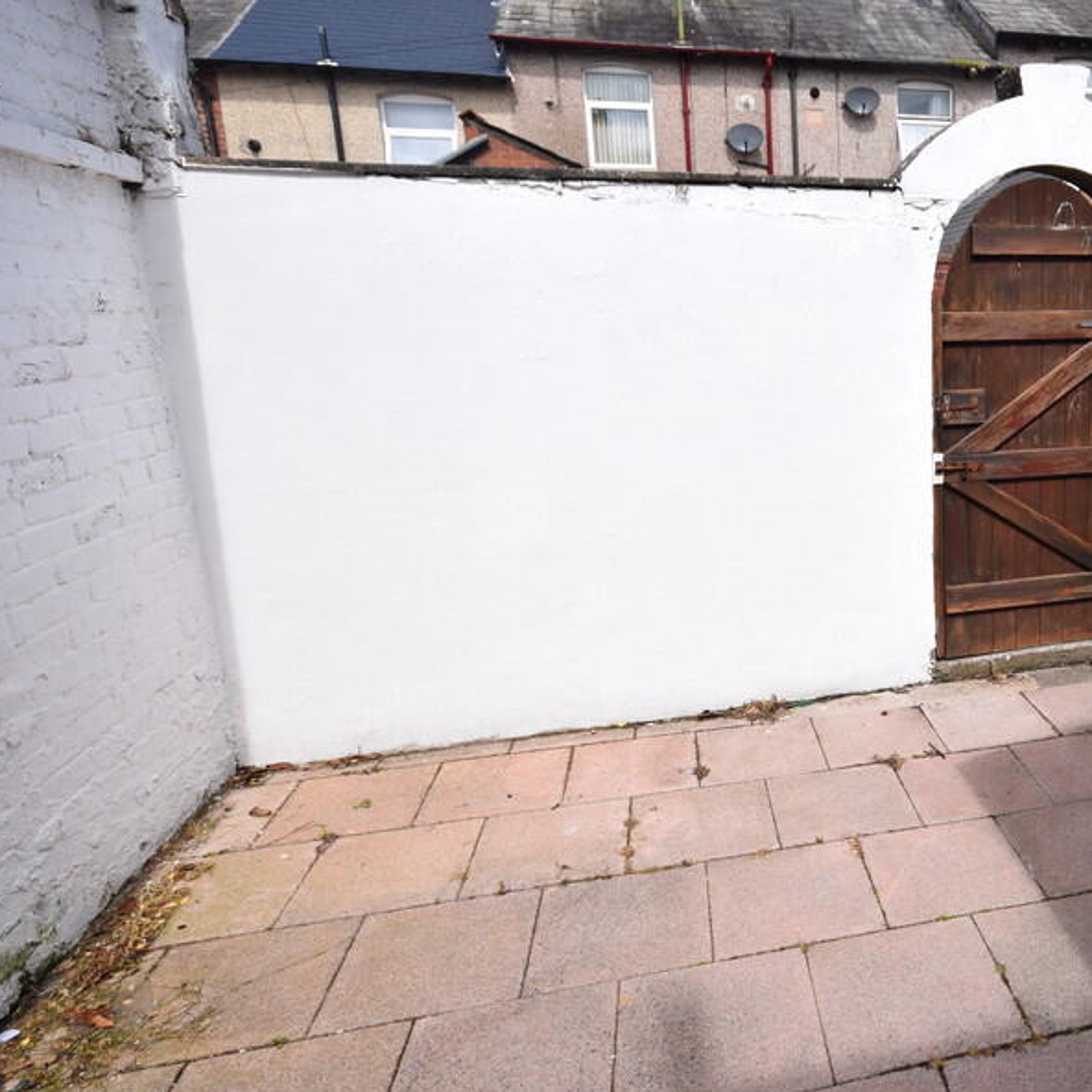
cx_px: 904
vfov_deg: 62.1
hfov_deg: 56.7
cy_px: 506
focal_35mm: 25
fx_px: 905
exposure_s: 1/400
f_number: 10
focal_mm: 11.5
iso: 200
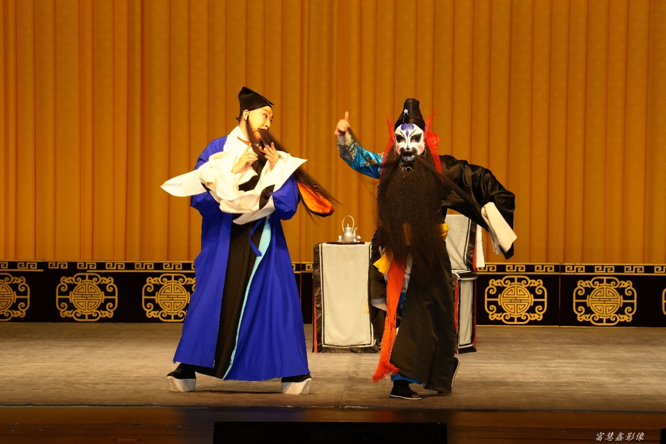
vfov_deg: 14.1
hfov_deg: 21.0
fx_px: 1794
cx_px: 333
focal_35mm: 97
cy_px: 222
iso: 800
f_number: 5.6
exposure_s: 1/200
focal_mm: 97
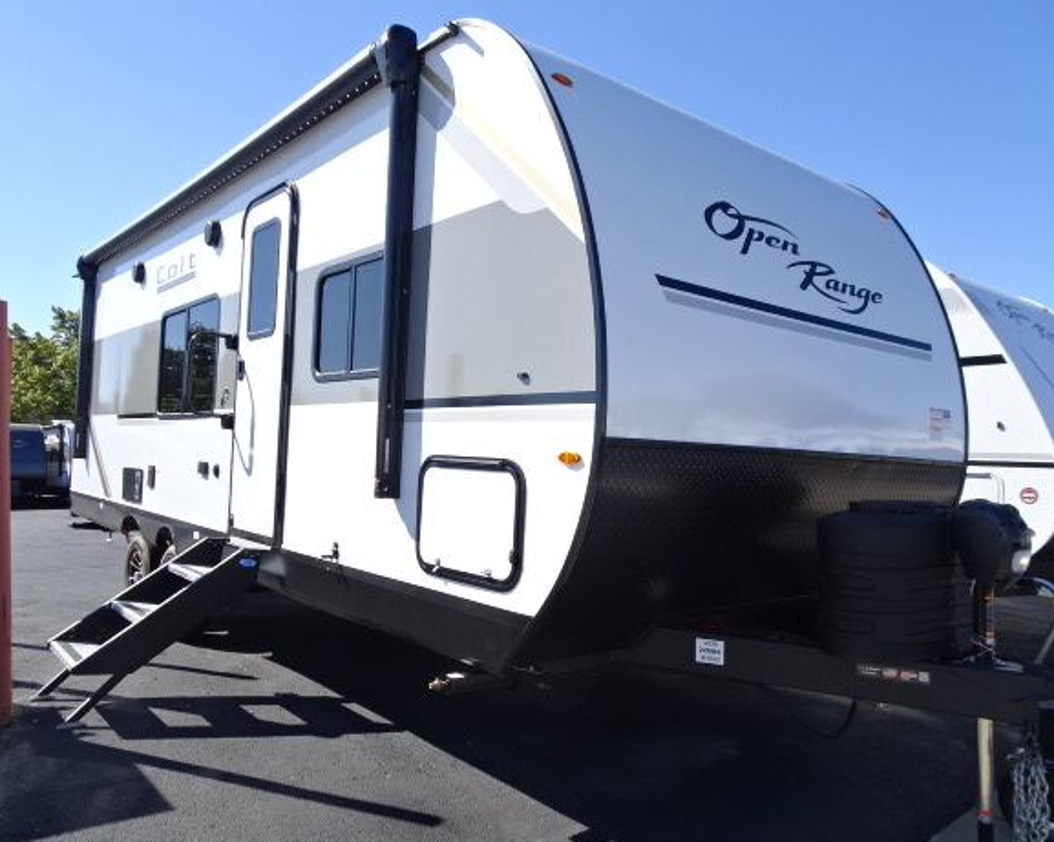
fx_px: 811
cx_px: 522
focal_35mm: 26
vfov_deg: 54.9
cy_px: 437
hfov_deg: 66.1
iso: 80
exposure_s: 1/640
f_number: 3.5
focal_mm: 4.1
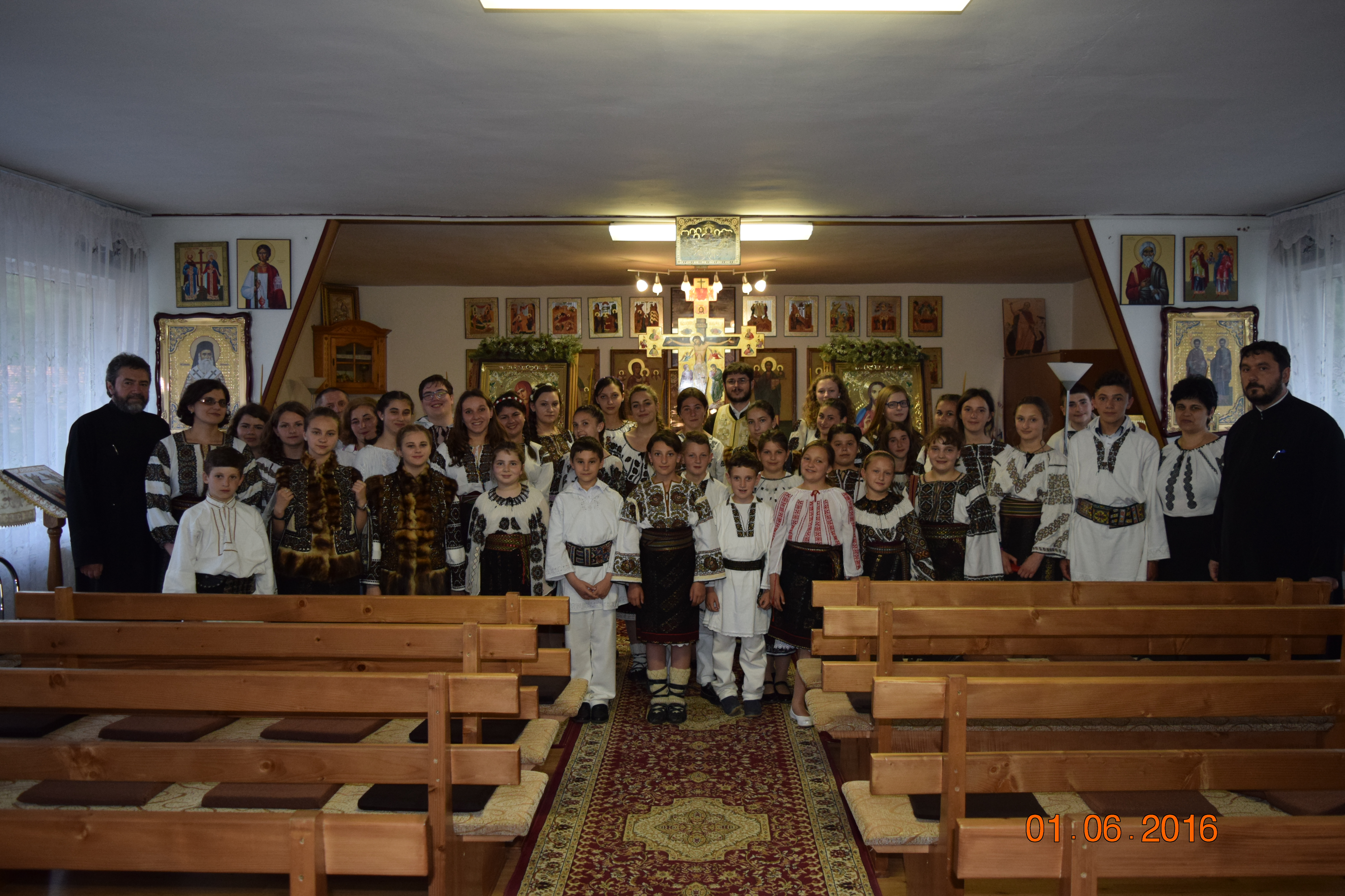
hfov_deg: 61.9
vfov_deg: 43.6
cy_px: 448
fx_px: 1121
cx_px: 672
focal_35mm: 30
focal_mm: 20
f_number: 3.5
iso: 1000
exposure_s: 1/60
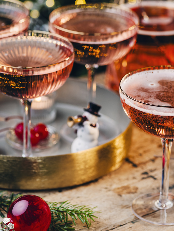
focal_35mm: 172
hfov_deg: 8.6
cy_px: 104
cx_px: 127
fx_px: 1152
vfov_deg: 11.5
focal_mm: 105
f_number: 4
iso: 125
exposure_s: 1/30
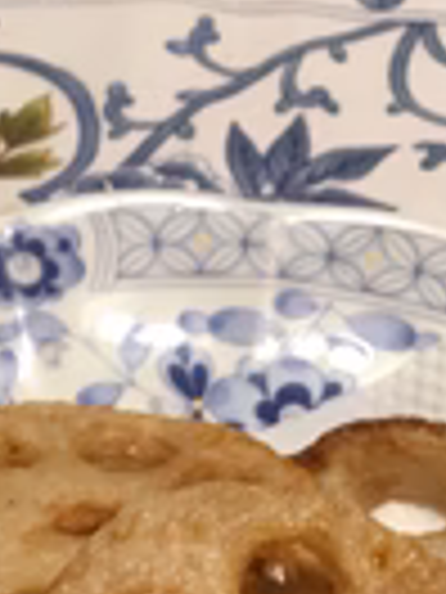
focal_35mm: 88
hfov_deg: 16.7
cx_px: 140
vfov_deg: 19.8
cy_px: 846
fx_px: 1512
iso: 64
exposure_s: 1/30
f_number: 2.2
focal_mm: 4.15
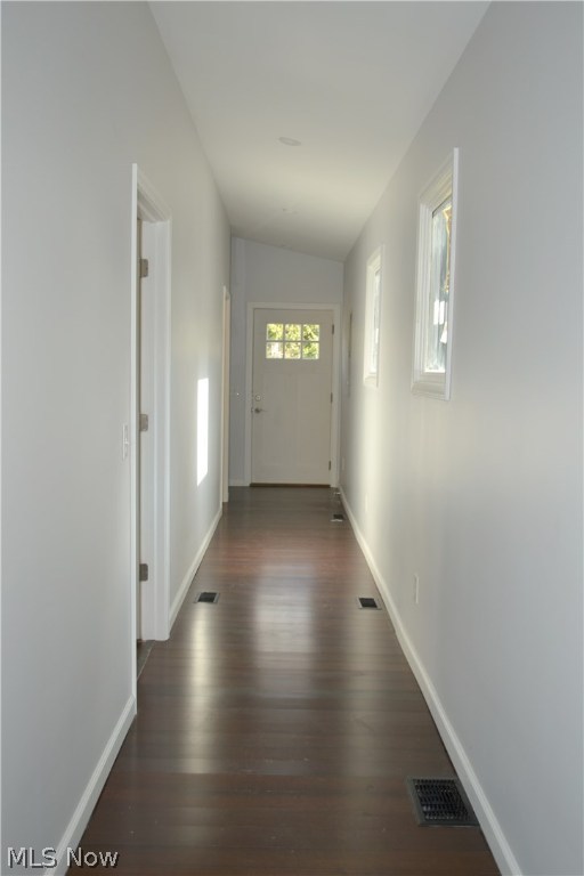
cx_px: 292
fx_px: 876
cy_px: 438
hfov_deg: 36.9
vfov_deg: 53.1
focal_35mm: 36
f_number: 4.5
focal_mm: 24
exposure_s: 1/60
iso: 110
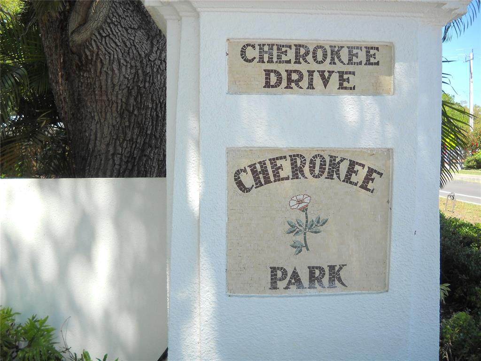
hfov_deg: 45.8
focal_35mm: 41
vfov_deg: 35.1
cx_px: 240
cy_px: 180
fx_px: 570
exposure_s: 1/296
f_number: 3.1
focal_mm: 6.72
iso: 64
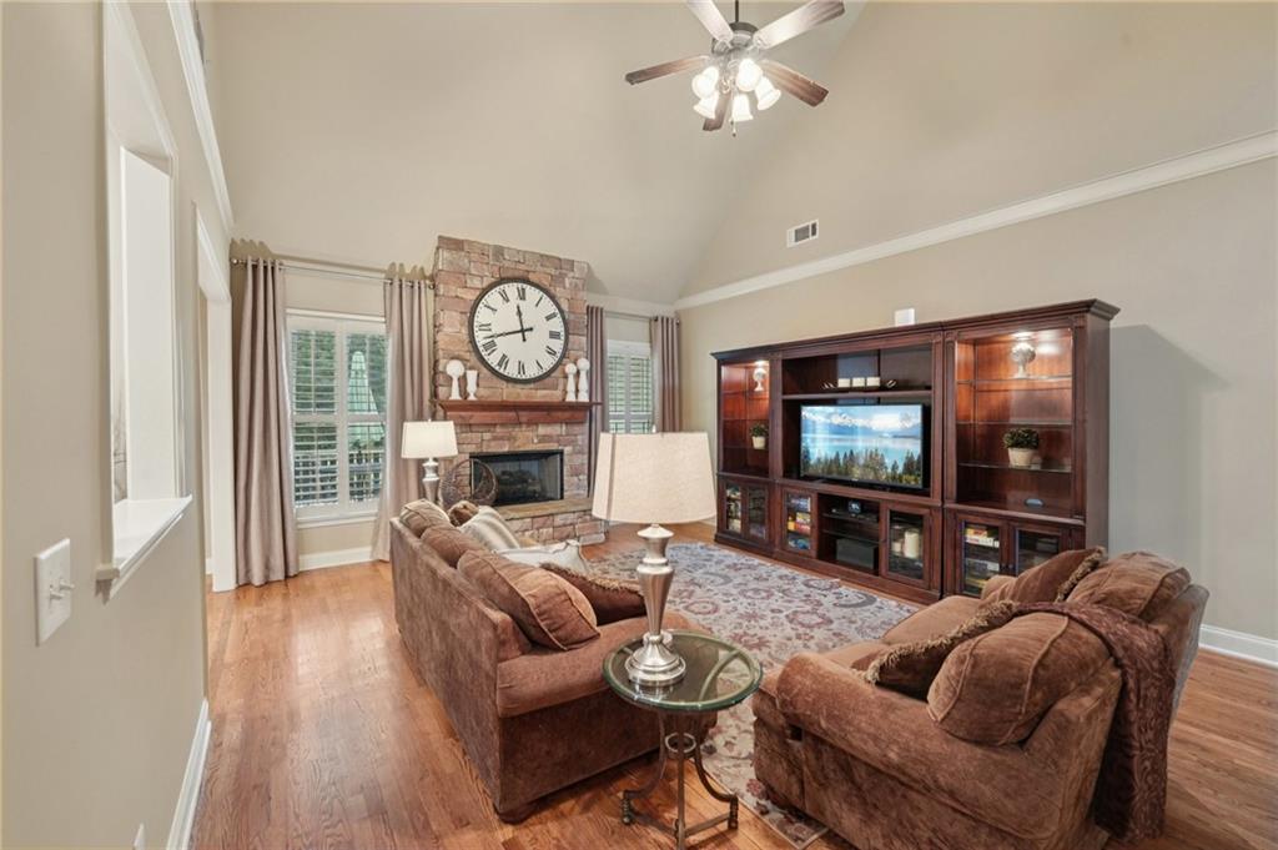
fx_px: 497
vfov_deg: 81.1
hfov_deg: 104.3
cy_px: 425
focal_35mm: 14
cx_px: 639
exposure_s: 1/1.67
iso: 320
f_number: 8
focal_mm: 14
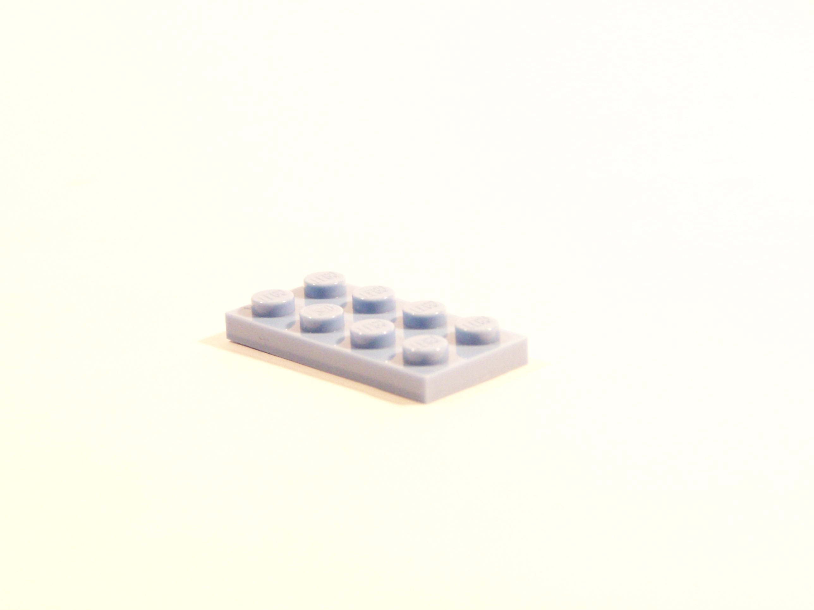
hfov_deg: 16.8
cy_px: 305
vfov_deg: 12.7
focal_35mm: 117
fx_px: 2751
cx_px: 407
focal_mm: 19.4
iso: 400
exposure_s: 1/30
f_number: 3.6
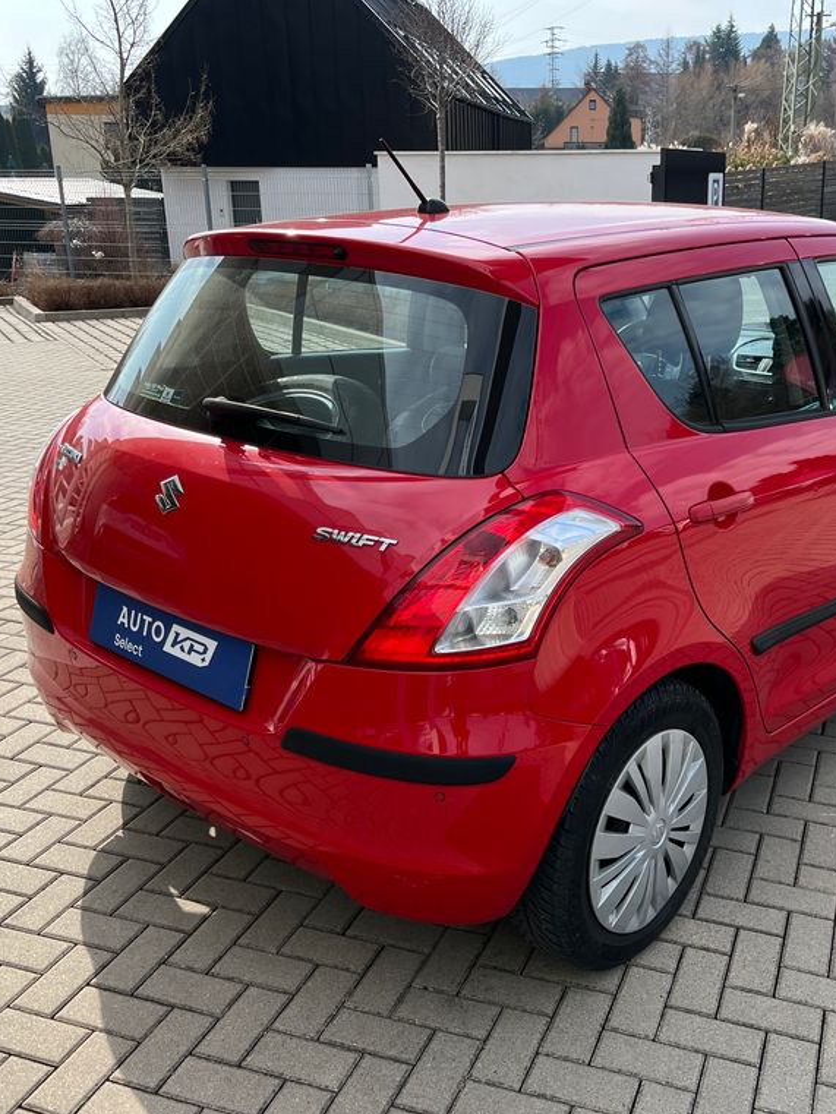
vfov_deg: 52.6
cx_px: 562
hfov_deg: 40.2
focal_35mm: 35
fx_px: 1127
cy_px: 559
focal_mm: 5.1
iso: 50
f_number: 1.6
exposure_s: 1/1721
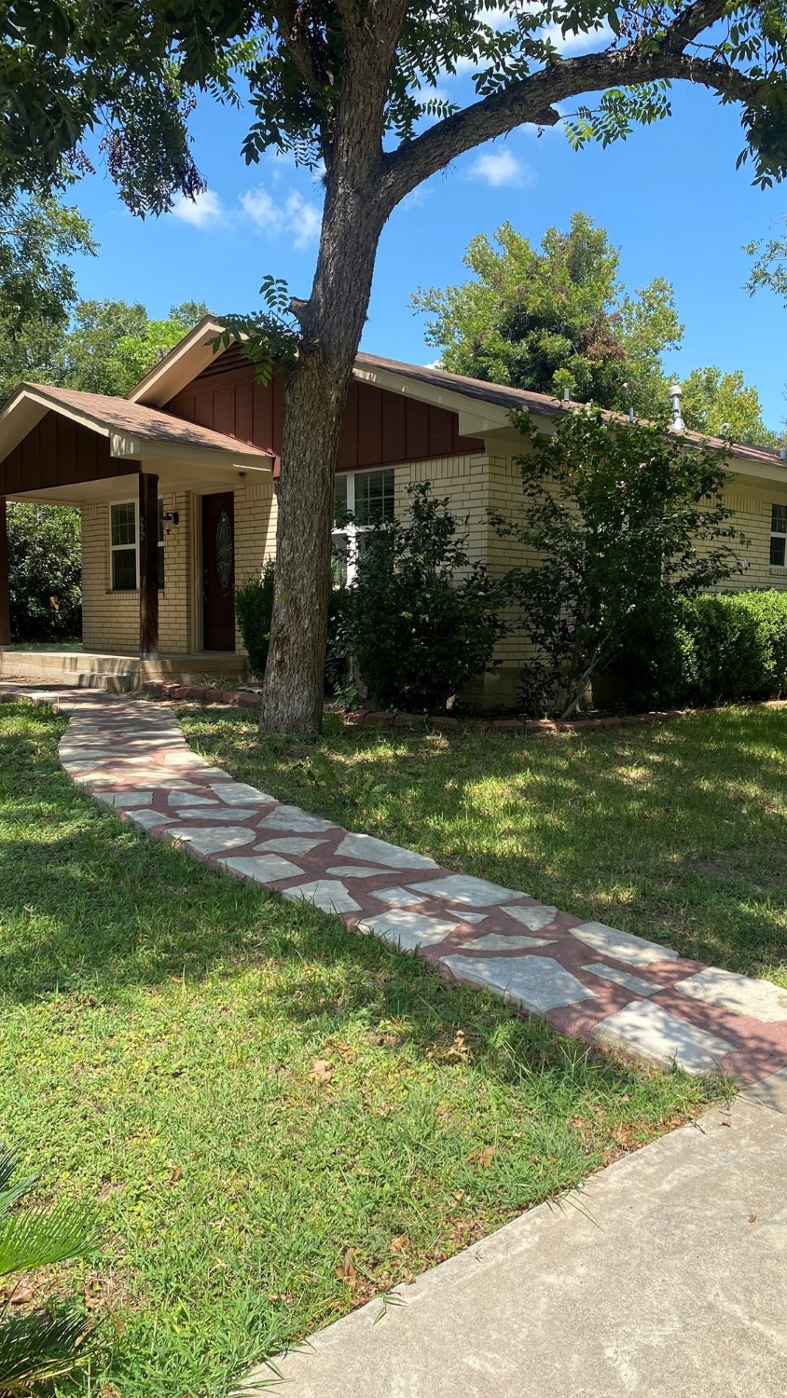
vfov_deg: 66.1
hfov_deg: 40.1
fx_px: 1076
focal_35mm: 29
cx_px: 461
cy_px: 715
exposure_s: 1/1300
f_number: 1.8
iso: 32
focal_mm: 4.25
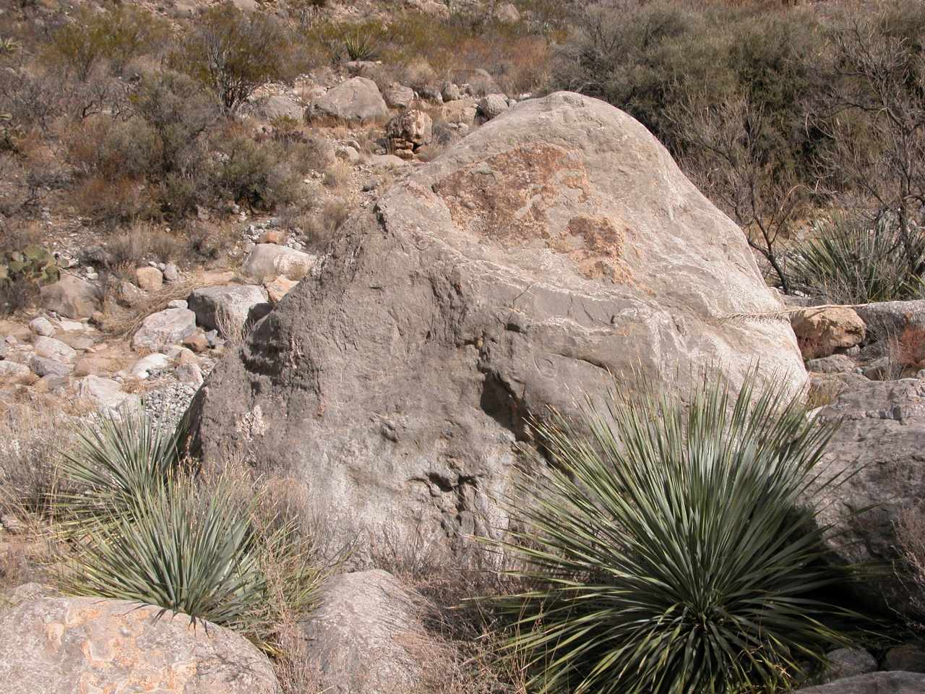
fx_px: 1229
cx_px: 462
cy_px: 347
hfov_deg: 41.2
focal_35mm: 46
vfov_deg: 31.5
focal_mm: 11.6
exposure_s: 1/177
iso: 100
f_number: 5.9
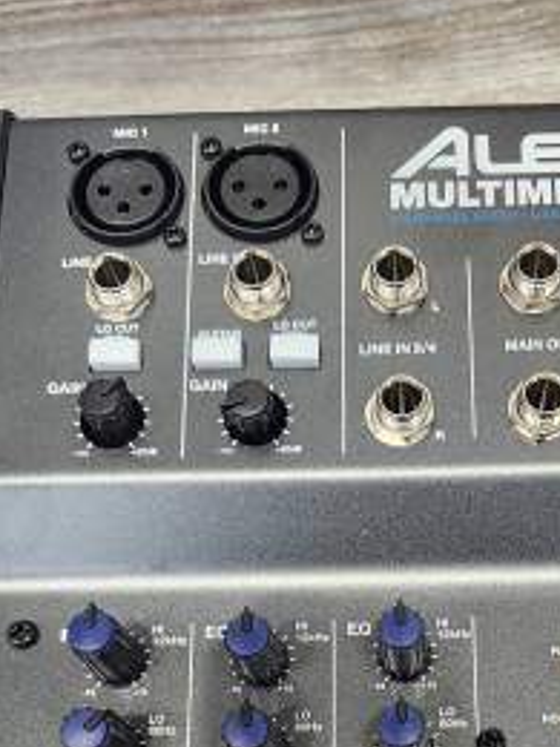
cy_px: 687
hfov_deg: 31.0
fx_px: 992
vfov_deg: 38.2
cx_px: 414
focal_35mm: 46
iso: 250
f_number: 1.8
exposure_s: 1/120
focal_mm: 5.54
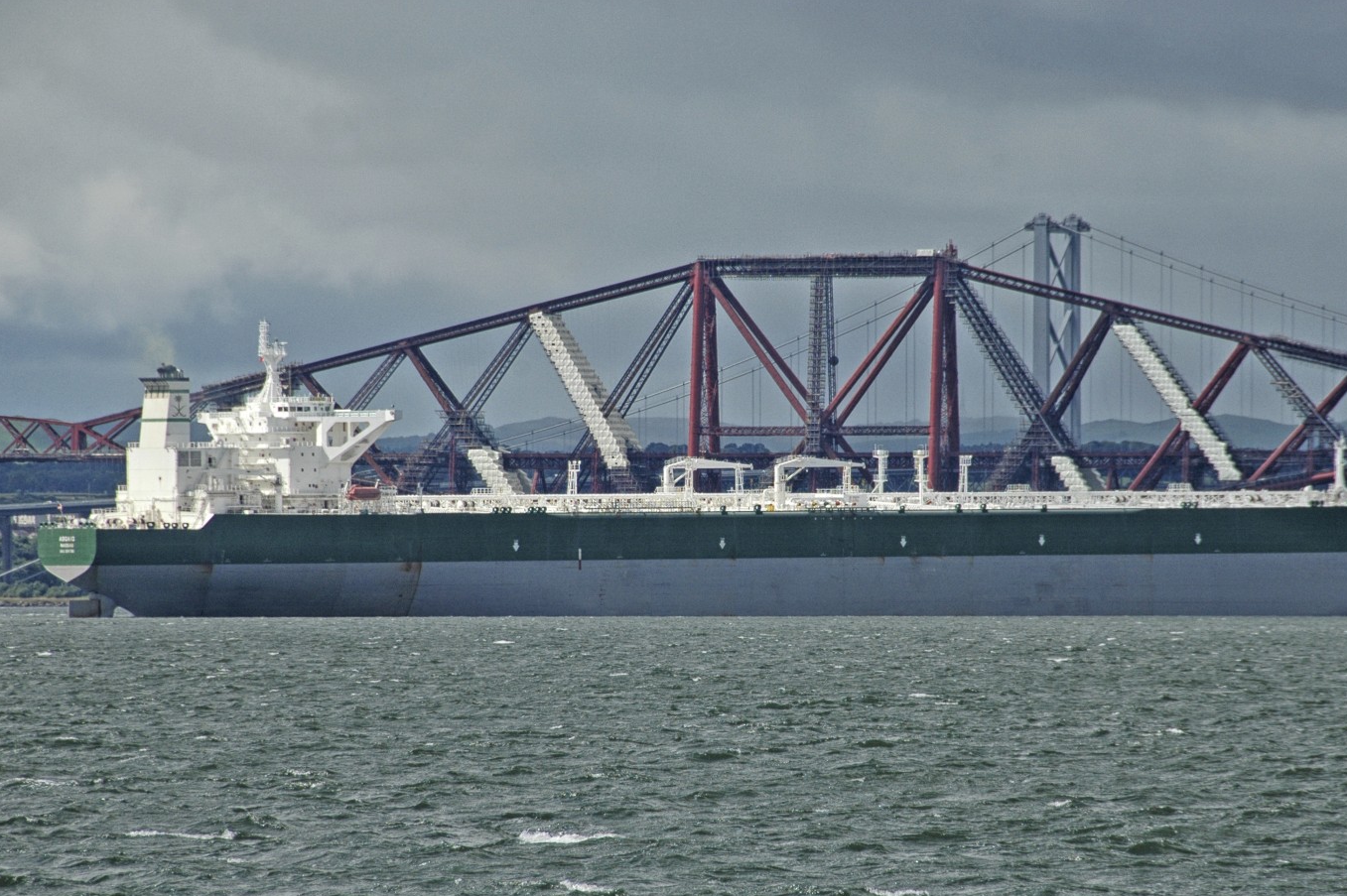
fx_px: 13424
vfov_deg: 3.8
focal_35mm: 359
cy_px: 516
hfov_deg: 5.7
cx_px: 737
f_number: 8
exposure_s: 1/800
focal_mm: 200
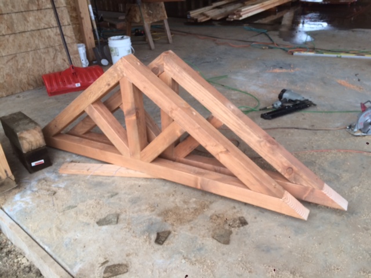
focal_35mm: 29
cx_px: 186
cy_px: 139
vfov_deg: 48.2
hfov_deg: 61.7
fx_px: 311
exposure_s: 1/30
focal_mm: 4.15
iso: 40
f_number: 2.2
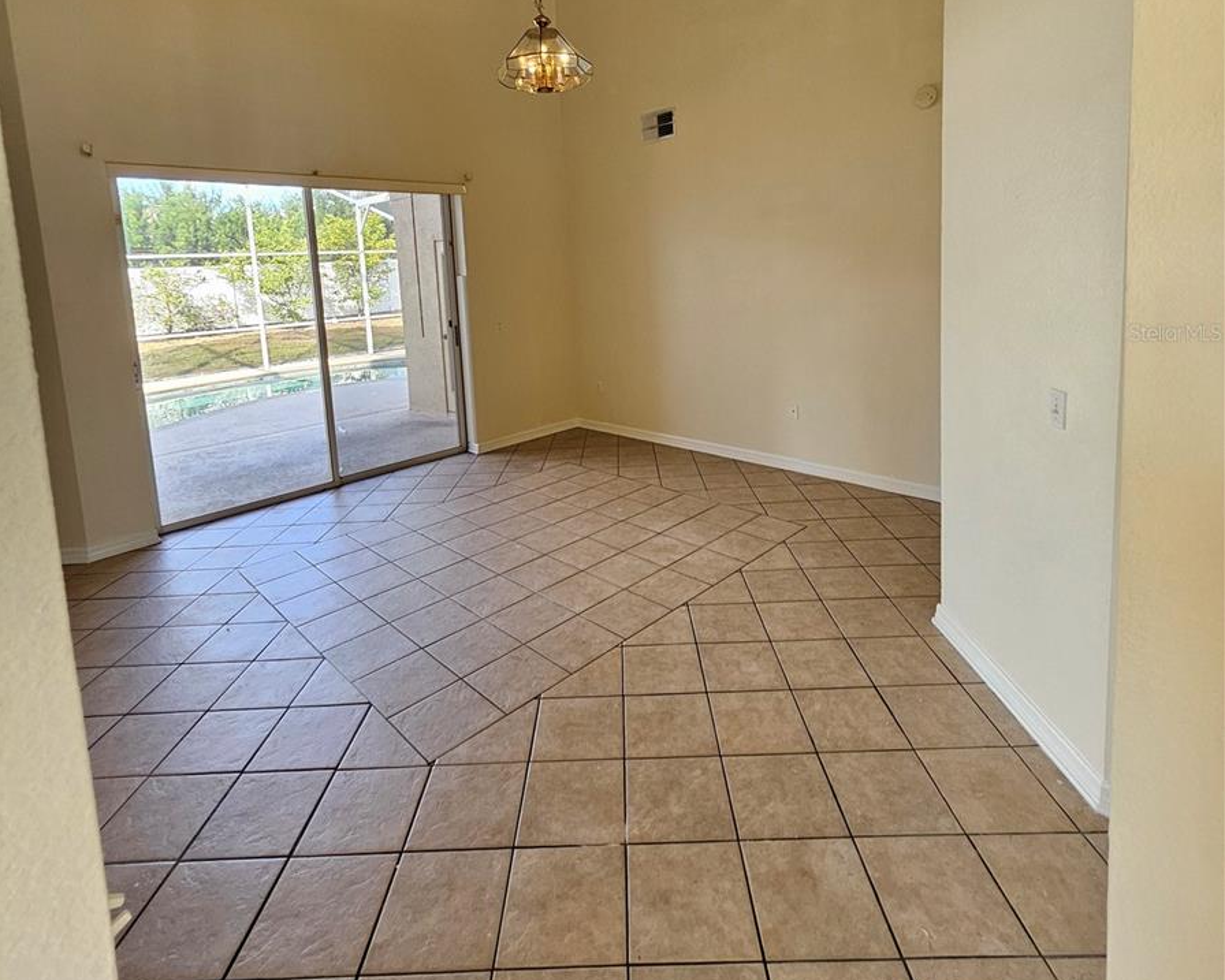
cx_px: 611
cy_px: 332
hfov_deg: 89.6
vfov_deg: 74.8
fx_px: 616
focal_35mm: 17
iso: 64
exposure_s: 1/60
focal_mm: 1.74
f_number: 2.2
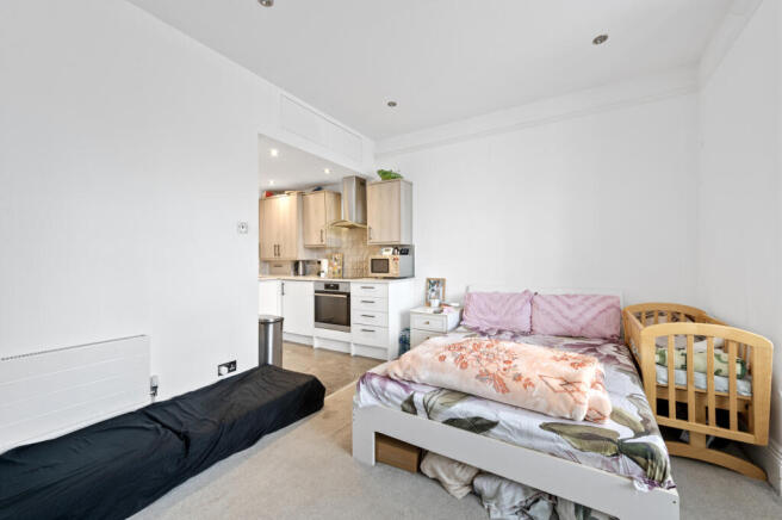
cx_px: 391
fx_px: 304
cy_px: 260
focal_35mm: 14
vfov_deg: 81.1
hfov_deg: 104.3
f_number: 16
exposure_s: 3
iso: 200
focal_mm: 14
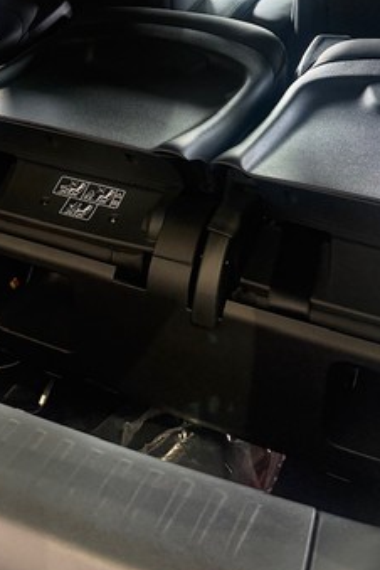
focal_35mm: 53
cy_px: 71
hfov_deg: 25.3
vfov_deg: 35.6
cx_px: 108
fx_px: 839
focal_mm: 6.76
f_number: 1.78
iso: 320
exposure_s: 1/60
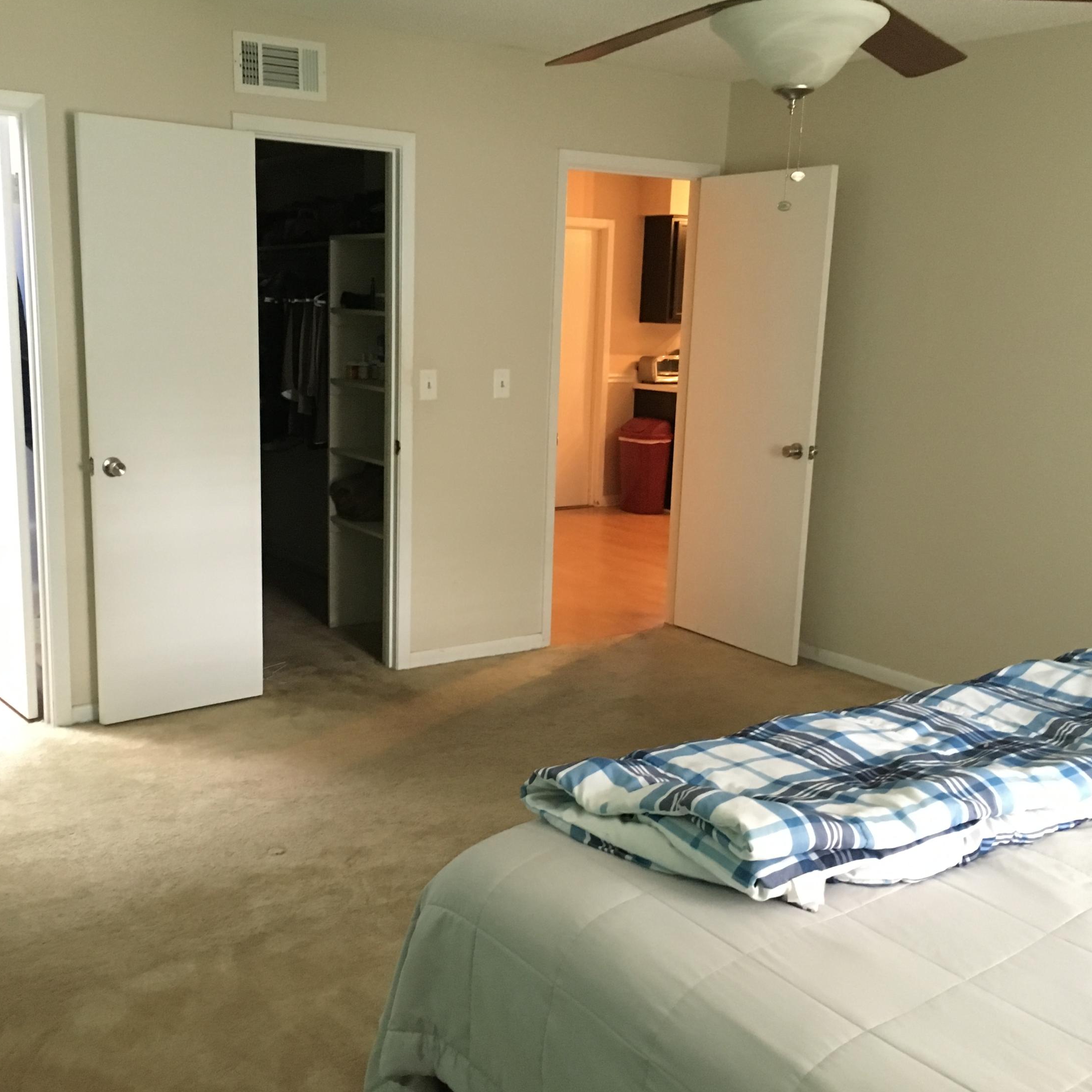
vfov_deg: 47.2
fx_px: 1249
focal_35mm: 35
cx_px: 494
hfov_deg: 47.2
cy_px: 554
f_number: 2.2
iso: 400
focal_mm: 4.15
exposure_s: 1/15
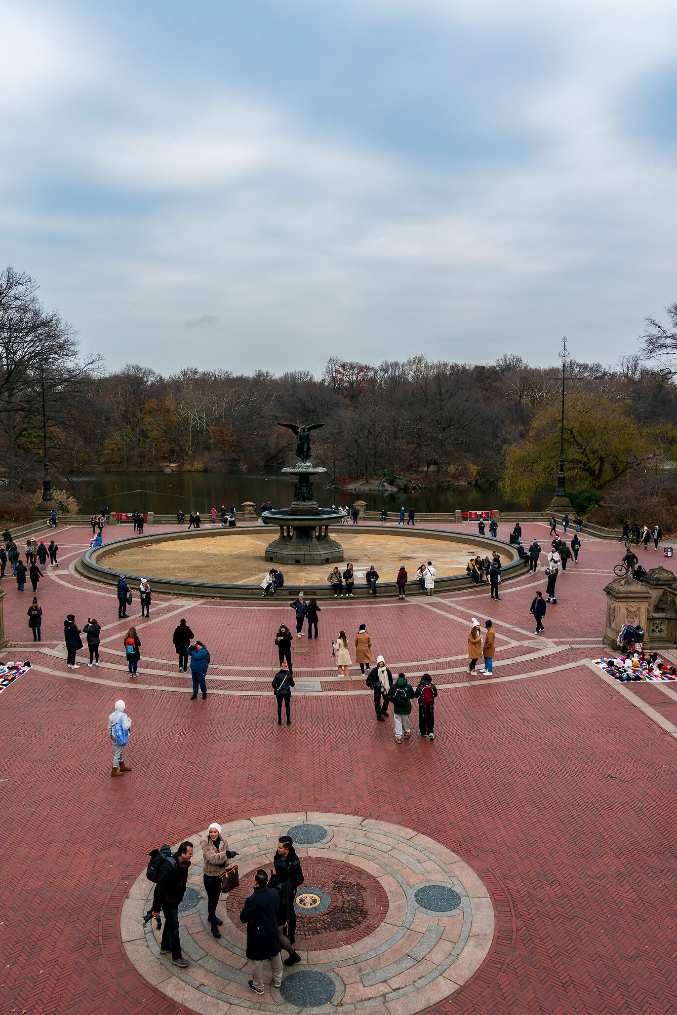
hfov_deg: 46.3
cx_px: 307
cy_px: 522
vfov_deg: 65.5
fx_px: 790
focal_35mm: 28
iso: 200
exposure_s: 1/200
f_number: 8
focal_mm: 24
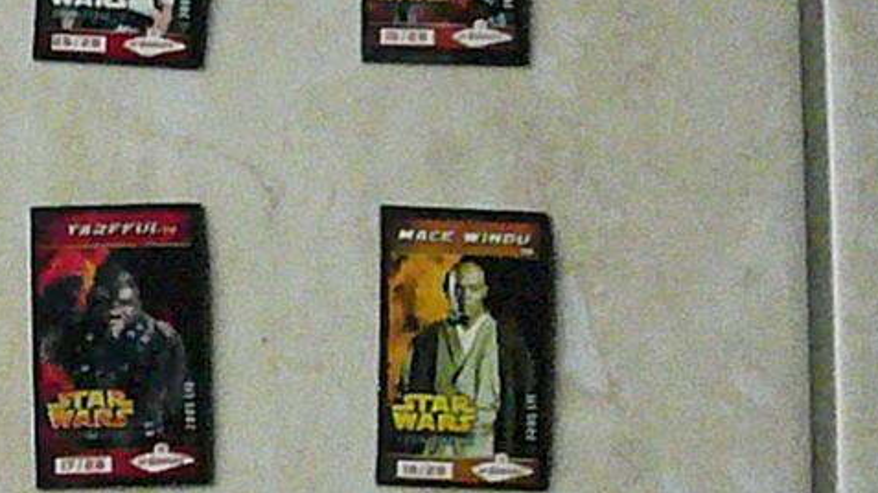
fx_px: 1490
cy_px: 407
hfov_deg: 31.1
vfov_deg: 18.6
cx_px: 57
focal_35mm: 64
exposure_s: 1/400
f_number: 8
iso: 3200
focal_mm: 4.6
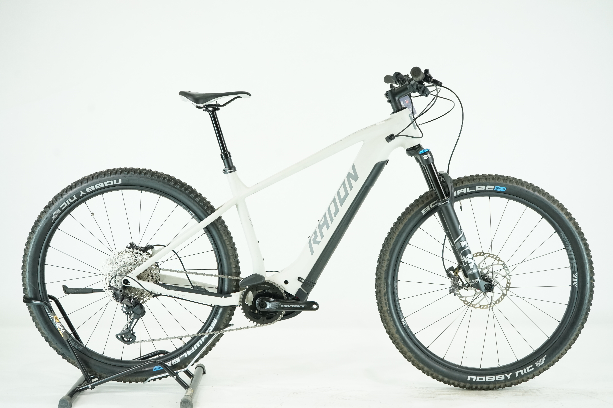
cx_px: 306
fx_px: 851
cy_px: 204
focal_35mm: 50
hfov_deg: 39.6
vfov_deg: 27.0
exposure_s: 1/200
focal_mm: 50
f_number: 5.6
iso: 2500
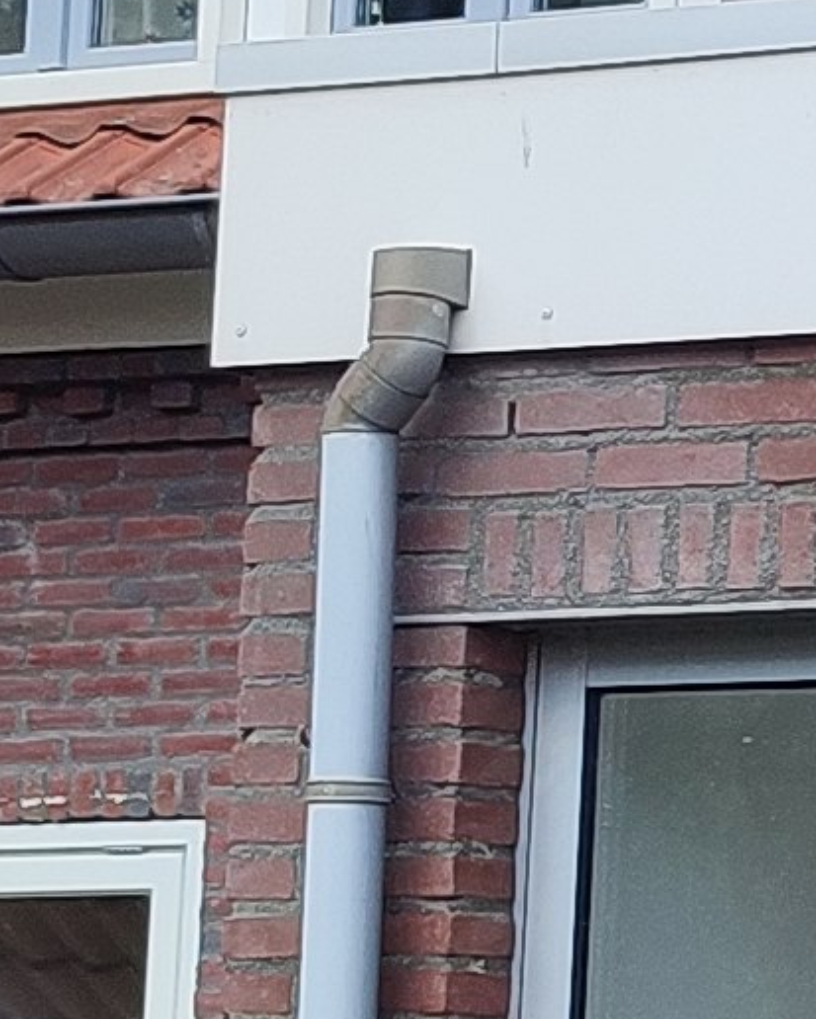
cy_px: 725
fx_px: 5704
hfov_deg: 7.0
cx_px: 2766
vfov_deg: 10.2
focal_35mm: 189
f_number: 1.9
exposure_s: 1/477
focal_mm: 6.04
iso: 50
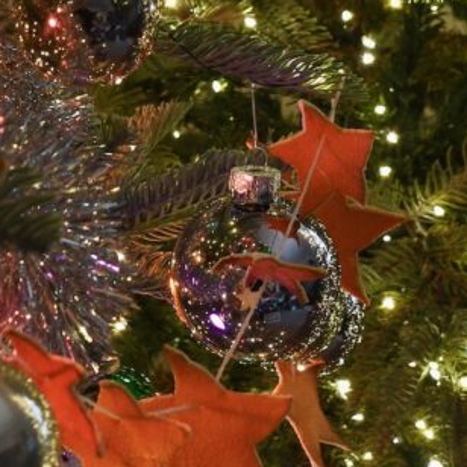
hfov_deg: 13.5
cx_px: 99
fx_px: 1969
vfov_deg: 13.4
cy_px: 32
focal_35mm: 129
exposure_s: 1/2
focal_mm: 26
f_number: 10
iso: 400
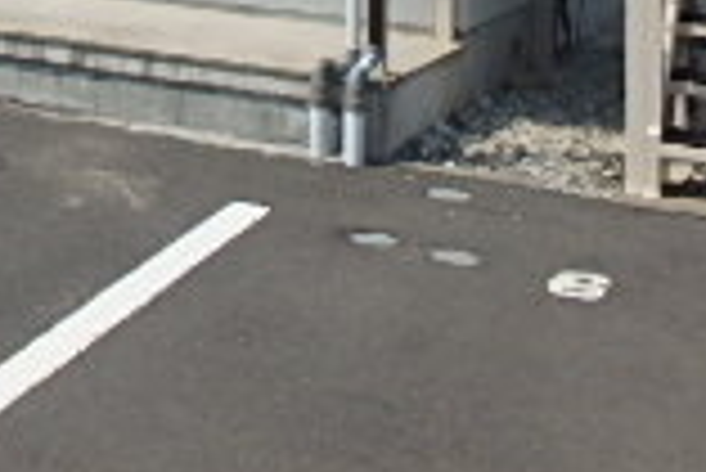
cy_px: -521
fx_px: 1747
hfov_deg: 21.6
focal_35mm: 89
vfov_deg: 13.0
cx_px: -85
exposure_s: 1/500
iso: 125
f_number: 6
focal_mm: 3.7
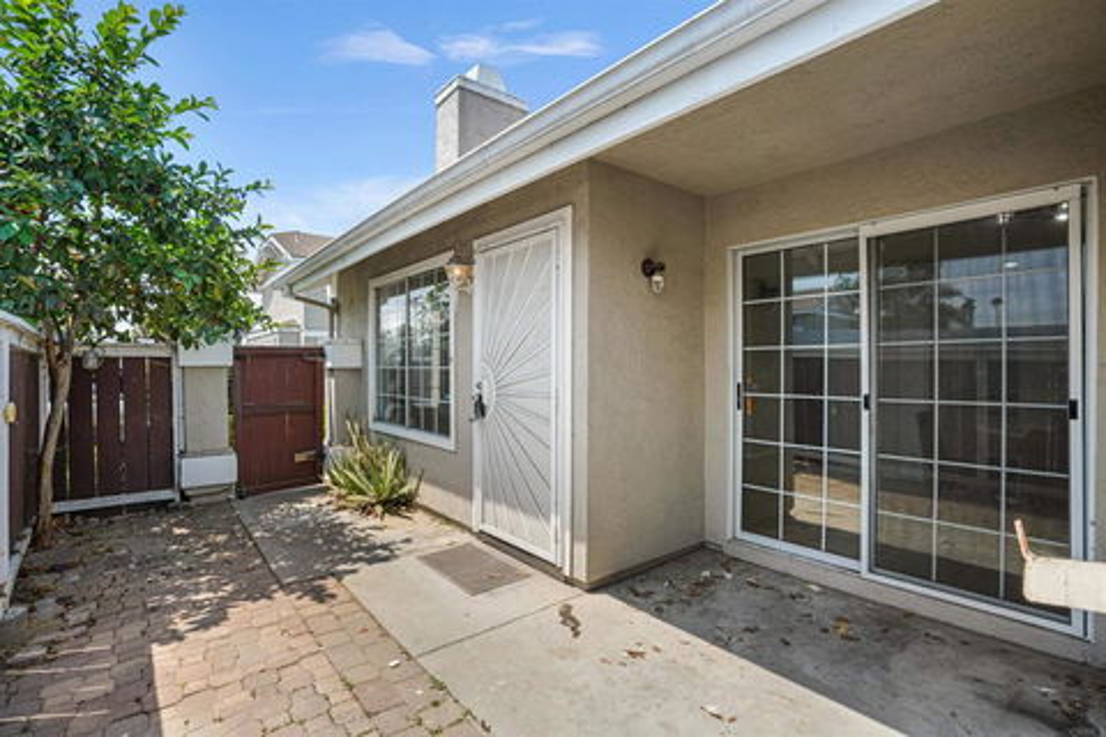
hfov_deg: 96.7
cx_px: 553
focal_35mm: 16
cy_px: 368
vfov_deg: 73.7
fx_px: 492
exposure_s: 1/400
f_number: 11
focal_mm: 16
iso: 100
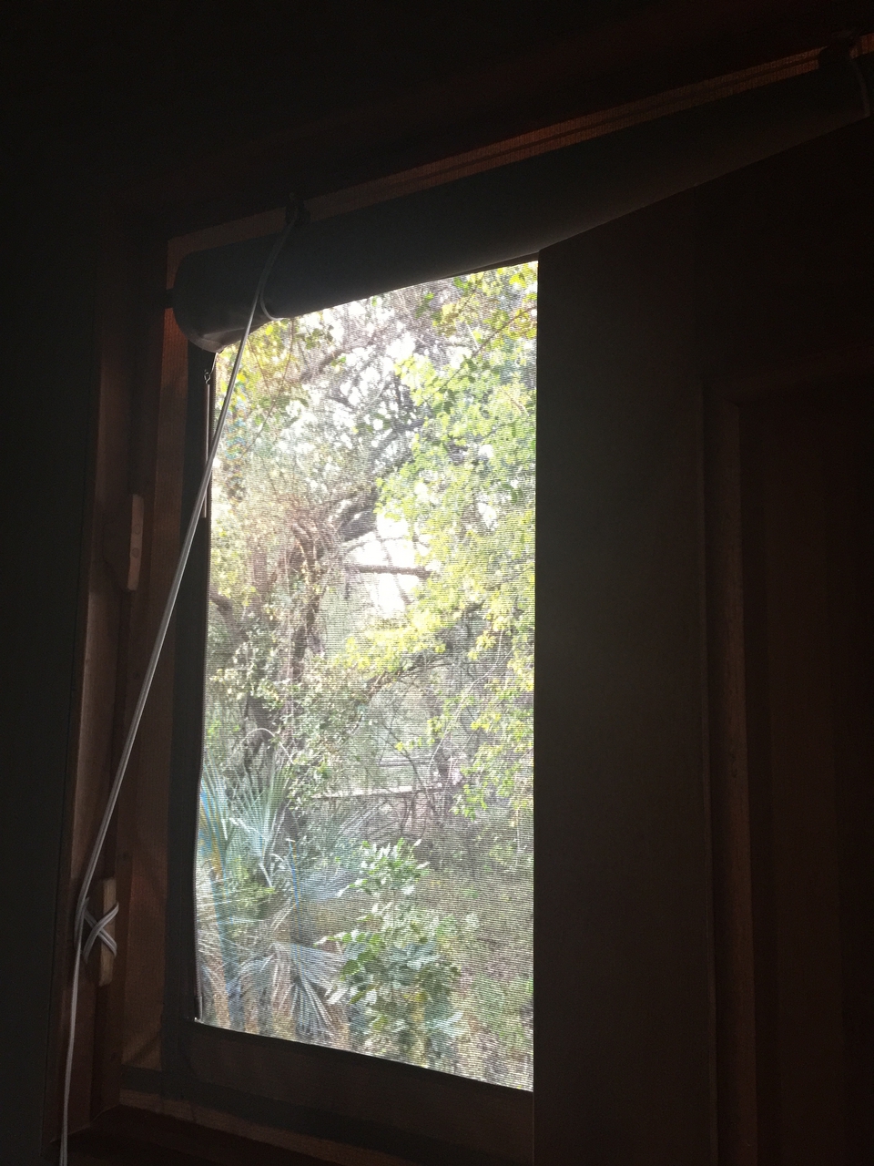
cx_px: 437
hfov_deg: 48.2
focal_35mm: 29
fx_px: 976
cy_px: 583
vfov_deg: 61.7
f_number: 2.2
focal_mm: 4.15
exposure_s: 1/8
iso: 125
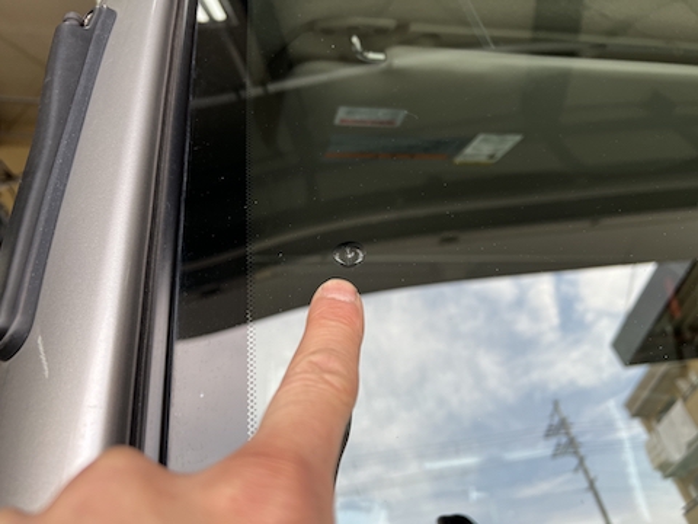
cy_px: 262
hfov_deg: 67.3
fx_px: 524
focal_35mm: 26
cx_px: 349
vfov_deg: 53.1
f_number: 1.5
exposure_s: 1/407
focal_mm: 5.7
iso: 50
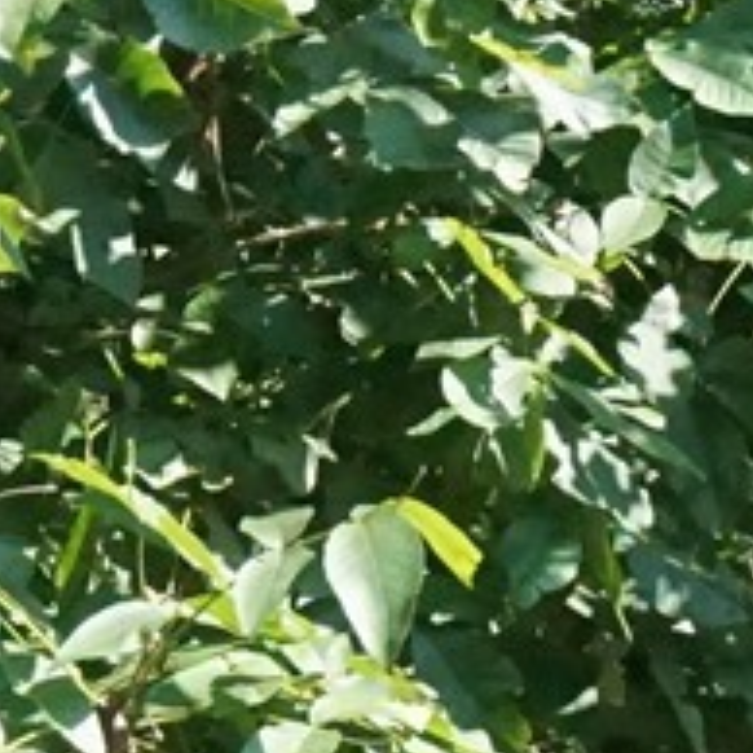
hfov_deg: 7.4
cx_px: -662
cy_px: 1062
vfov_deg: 7.6
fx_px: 5611
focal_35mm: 228
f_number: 11
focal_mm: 32
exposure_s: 1/2000
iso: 8000
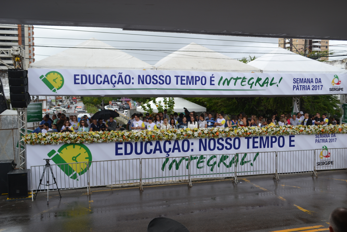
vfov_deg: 36.9
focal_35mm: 36
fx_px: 347
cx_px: 174
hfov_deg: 53.1
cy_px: 116
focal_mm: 24
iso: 100
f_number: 6.3
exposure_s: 1/160
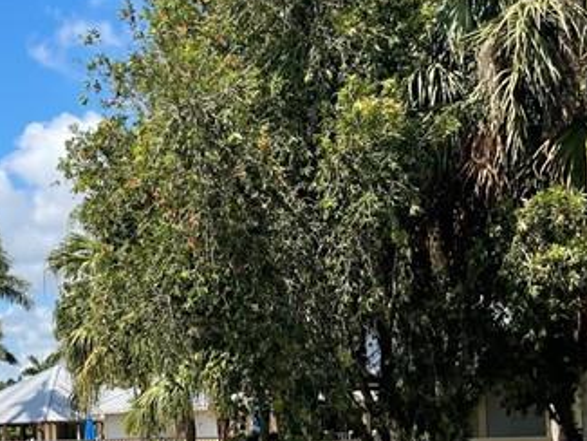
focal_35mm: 82
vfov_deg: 17.8
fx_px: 1391
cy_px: 381
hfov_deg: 22.6
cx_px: -43
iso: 32
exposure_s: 1/2857
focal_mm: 5.1
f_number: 1.6
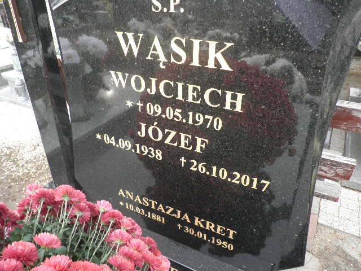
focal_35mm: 27
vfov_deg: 51.4
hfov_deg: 65.3
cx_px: 180
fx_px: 282
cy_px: 136
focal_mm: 5
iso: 64
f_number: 3.5
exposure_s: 1/30
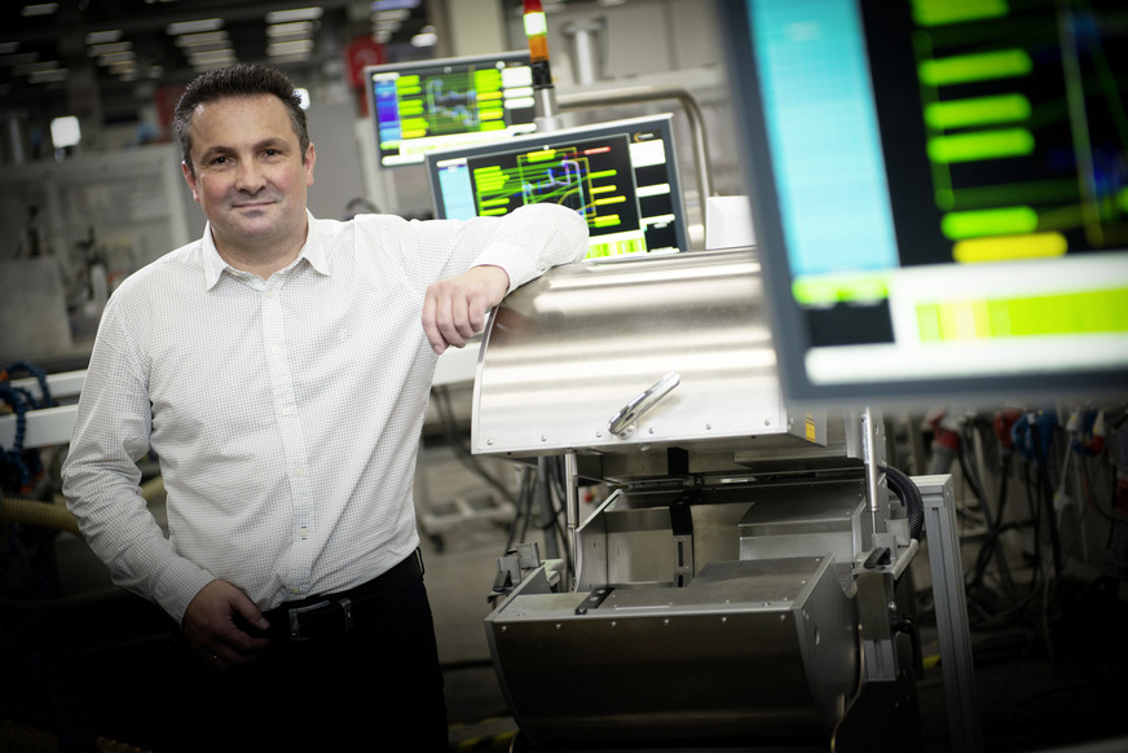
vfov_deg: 19.5
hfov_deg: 28.8
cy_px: 376
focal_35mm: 70
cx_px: 564
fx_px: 2194
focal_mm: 70
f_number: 2.8
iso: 900
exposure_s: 1/160
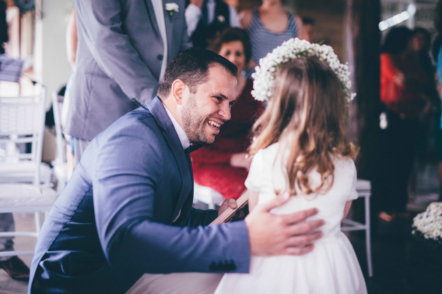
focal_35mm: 50
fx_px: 614
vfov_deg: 27.0
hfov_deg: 39.6
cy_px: 147
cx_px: 221
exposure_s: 1/160
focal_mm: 50
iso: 800
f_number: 1.4
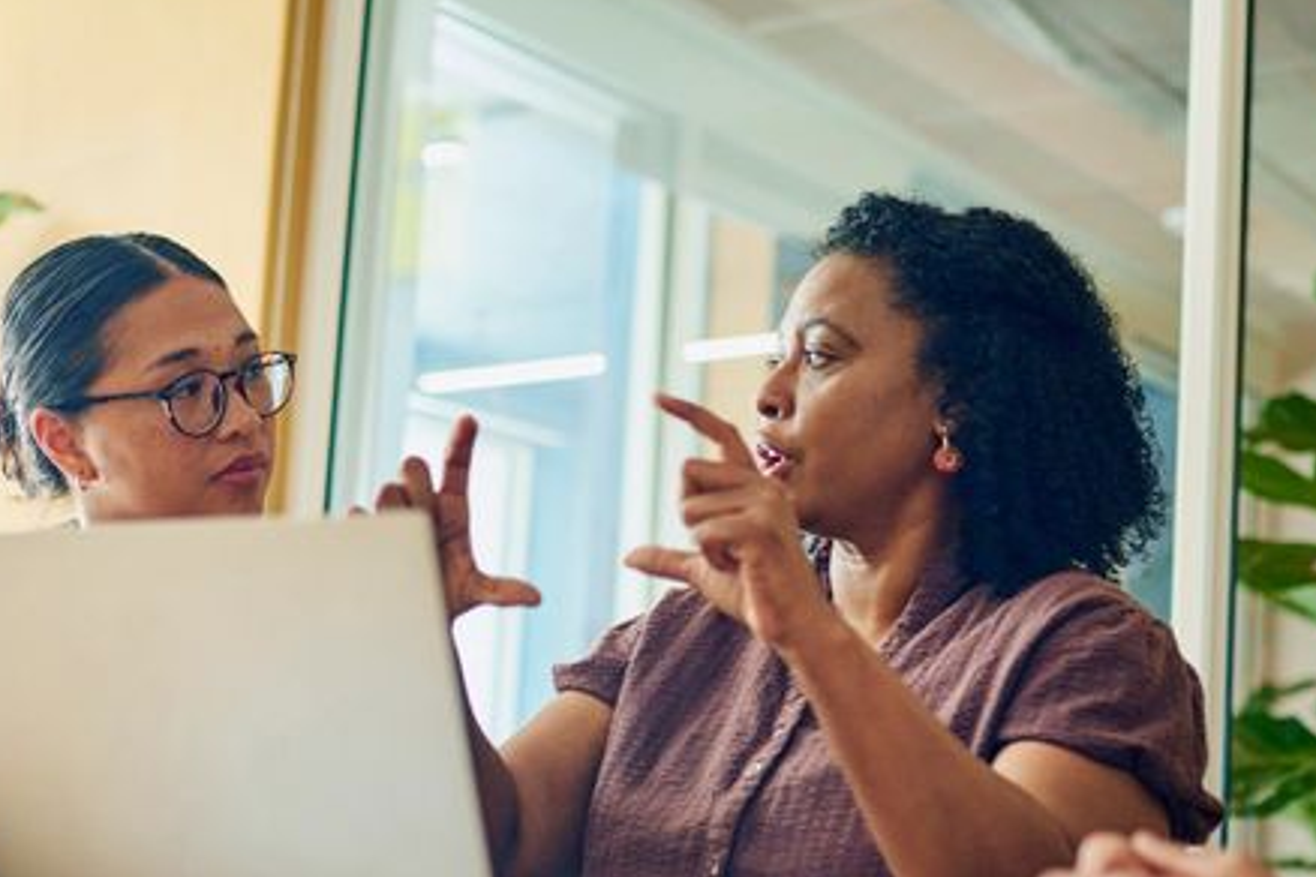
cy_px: 625
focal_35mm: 64
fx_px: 2339
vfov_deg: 21.1
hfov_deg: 31.3
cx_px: 829
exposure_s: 1/200
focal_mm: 35
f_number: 2
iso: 640
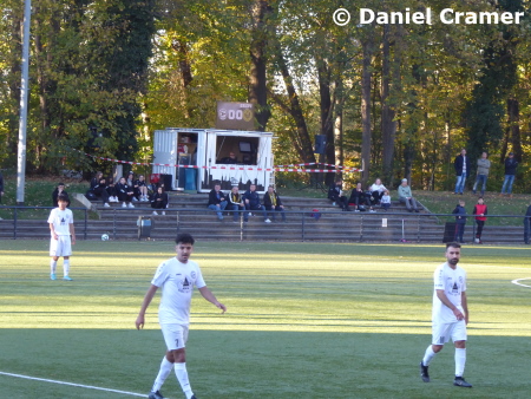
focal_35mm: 172
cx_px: 266
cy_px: 200
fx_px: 2640
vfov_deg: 8.6
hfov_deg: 11.5
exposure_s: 1/80
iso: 320
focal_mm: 30.9
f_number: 5.6
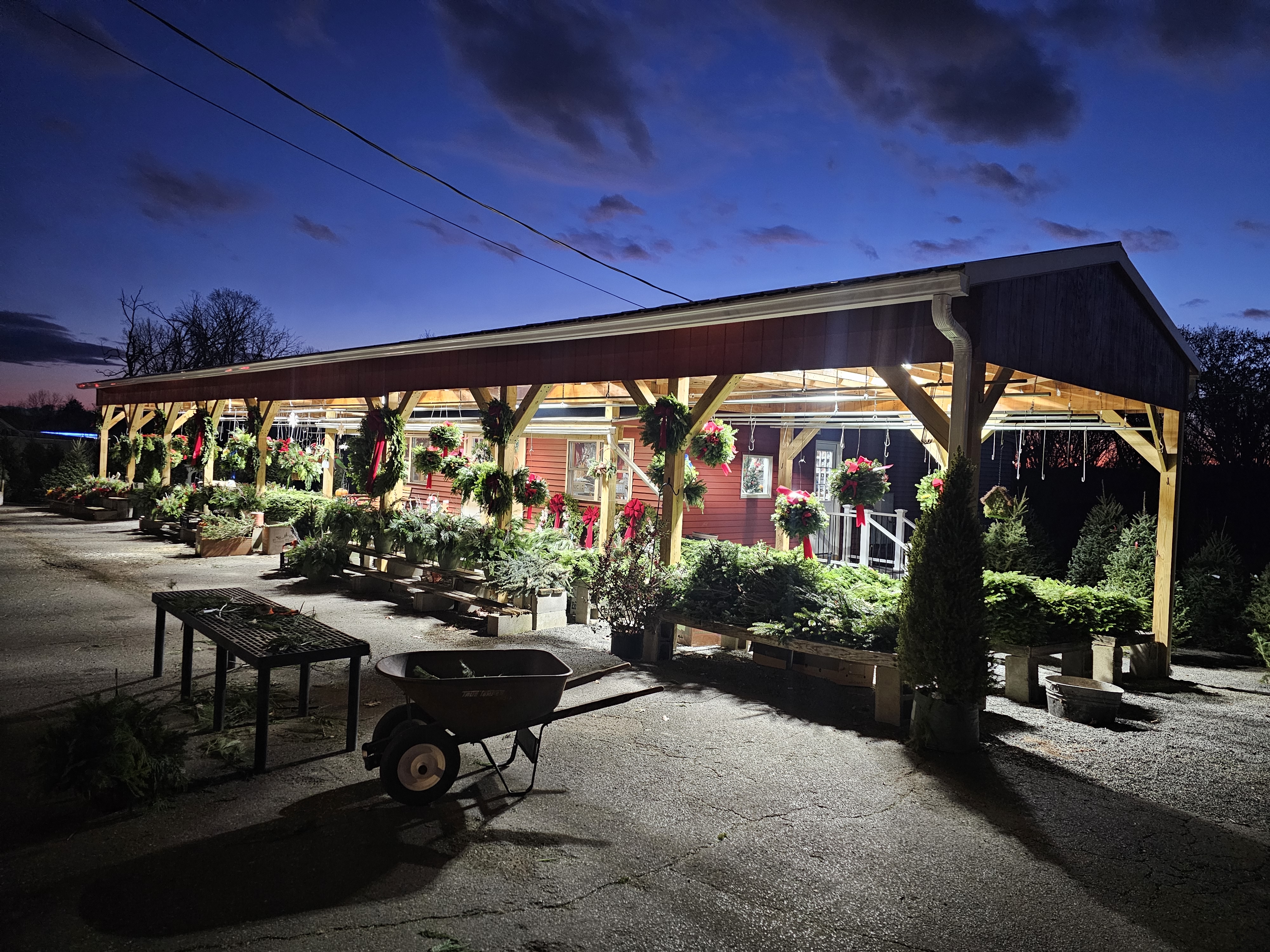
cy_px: 476
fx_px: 844
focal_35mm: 23
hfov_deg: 73.9
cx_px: 635
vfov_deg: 58.9
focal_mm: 6.3
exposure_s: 1/40
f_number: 1.7
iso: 640
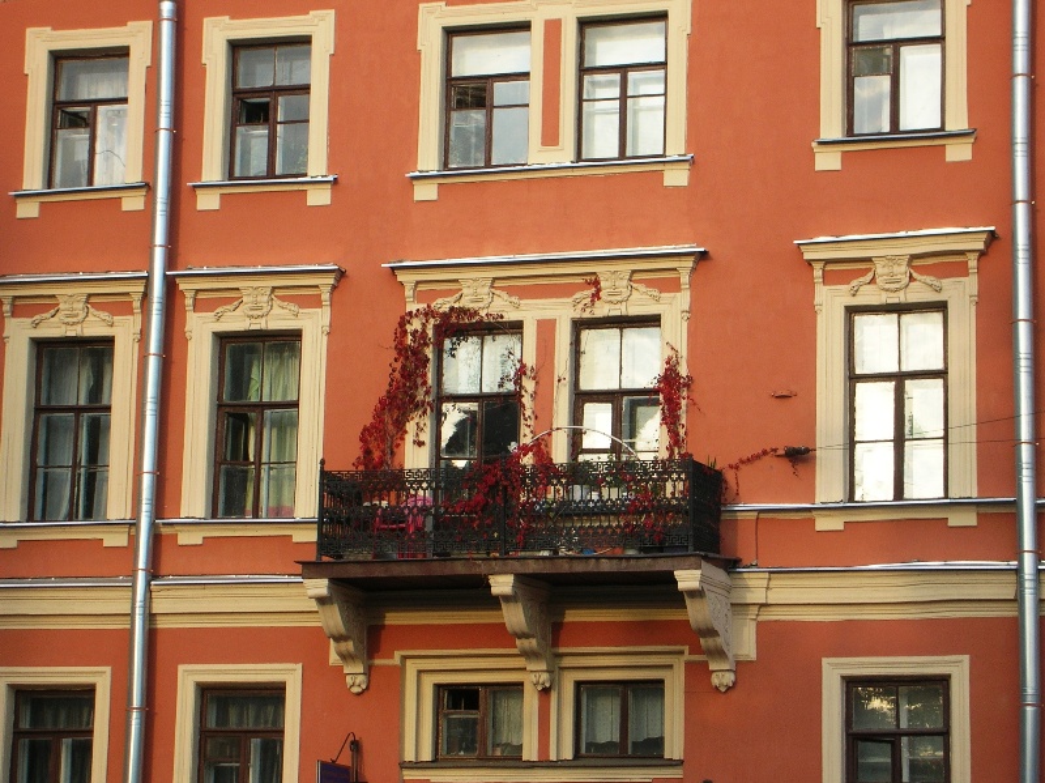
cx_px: 522
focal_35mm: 105
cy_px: 392
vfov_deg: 14.1
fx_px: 3168
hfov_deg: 18.7
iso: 50
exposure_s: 1/97.4
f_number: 4.9
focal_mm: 17.4
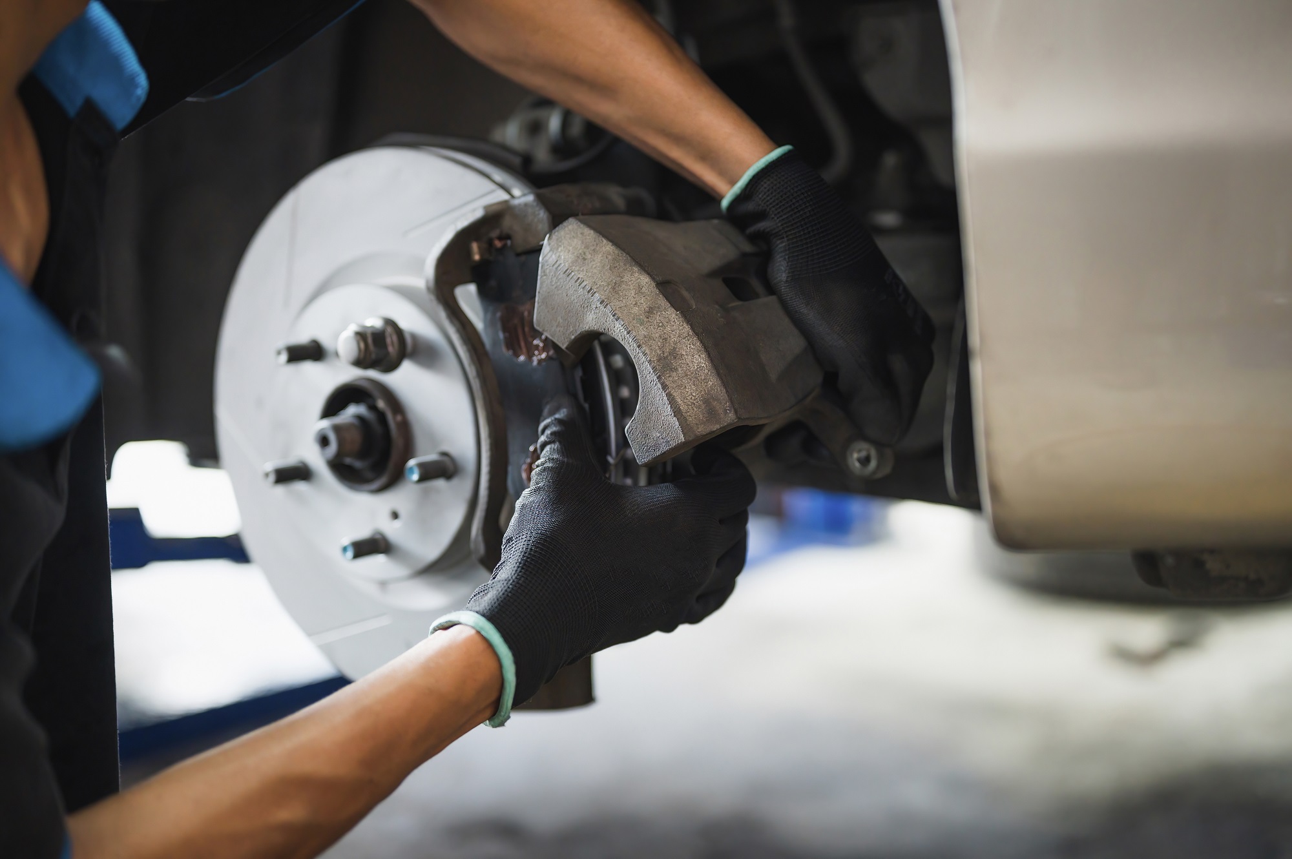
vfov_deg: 26.9
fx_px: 1793
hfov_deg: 39.6
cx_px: 646
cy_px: 430
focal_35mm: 50
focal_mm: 50
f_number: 2
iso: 2000
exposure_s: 1/200
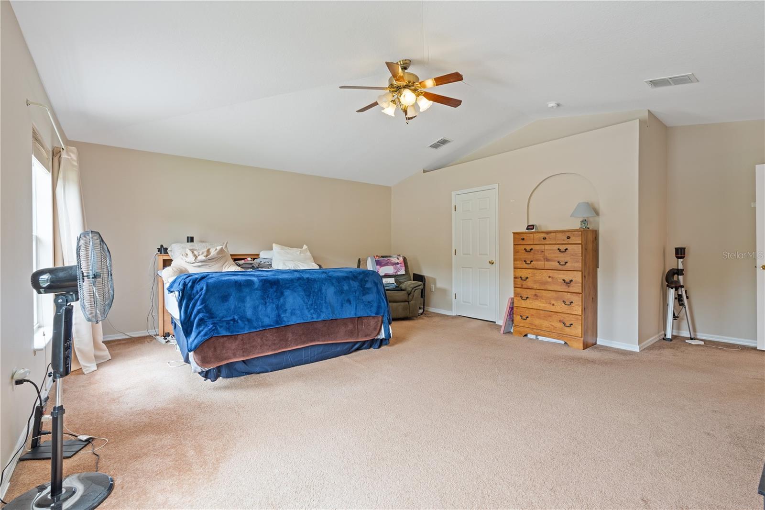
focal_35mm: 16
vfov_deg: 73.7
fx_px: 340
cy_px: 255
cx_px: 382
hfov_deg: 96.7
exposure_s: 1/6
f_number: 7.1
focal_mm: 16
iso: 250
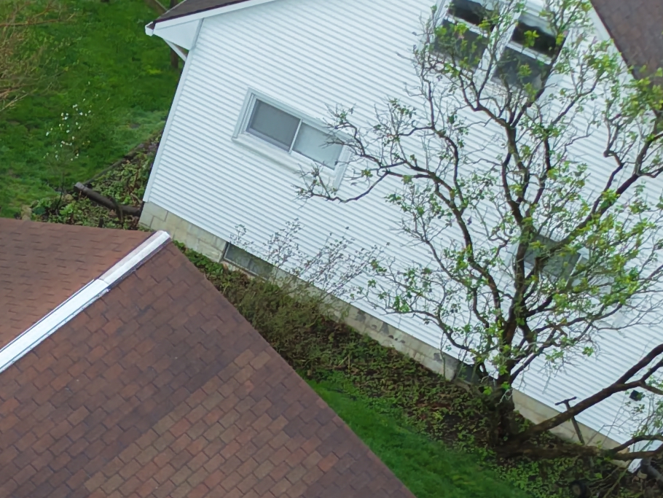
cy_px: 1044
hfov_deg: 15.8
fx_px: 2069
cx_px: -498
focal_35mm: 108
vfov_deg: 12.0
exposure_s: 1/30
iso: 100
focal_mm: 8.67
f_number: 1.8
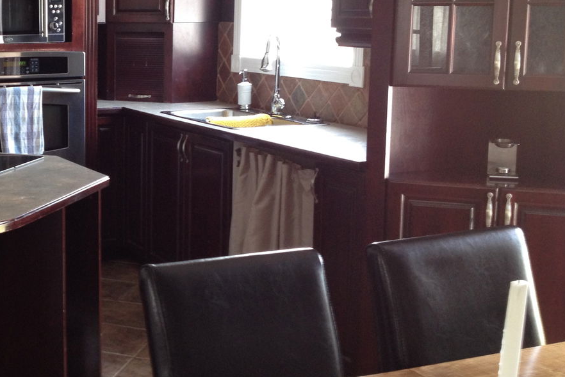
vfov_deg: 20.6
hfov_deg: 29.3
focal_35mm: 66
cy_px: 132
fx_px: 1036
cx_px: 60
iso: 80
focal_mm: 4.28
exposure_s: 1/20
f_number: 2.4
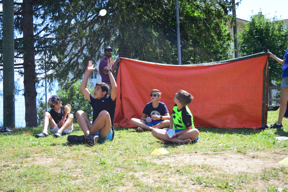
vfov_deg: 26.5
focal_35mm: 51
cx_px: 144
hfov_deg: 38.9
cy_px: 96
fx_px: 408
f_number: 4.5
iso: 450
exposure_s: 1/1250
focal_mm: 34
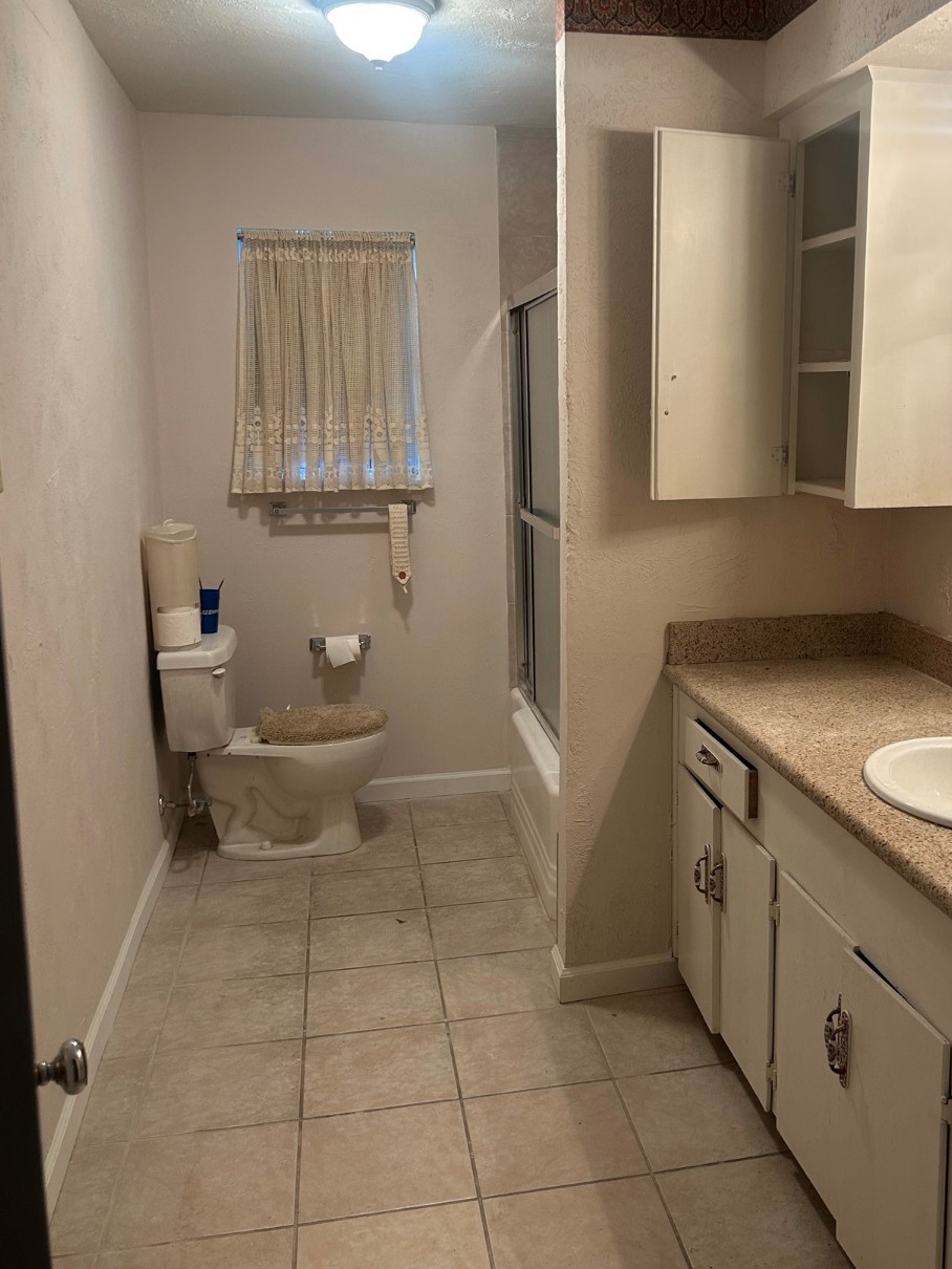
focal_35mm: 33
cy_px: 588
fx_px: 1210
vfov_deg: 55.3
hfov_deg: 42.6
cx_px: 596
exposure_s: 1/60
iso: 100
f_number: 1.5
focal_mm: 5.7
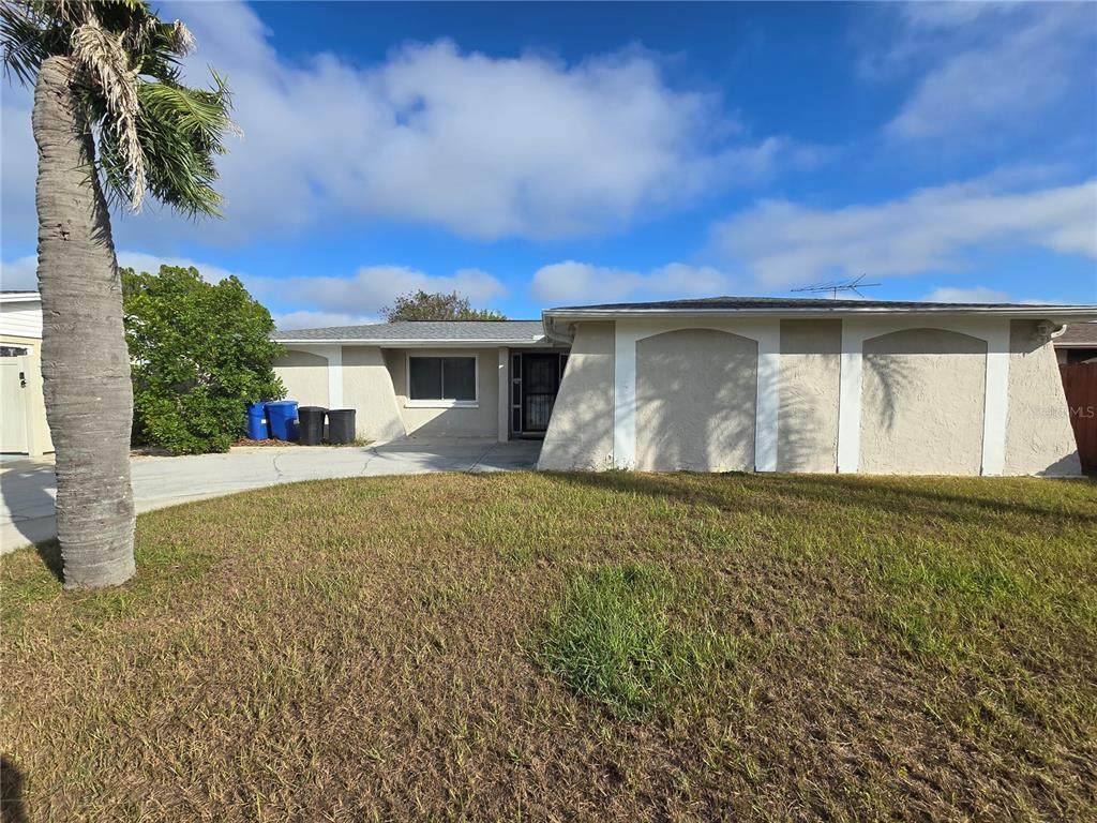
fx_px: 412
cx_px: 548
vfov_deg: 89.9
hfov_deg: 106.2
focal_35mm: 13
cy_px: 412
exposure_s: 1/2701
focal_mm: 2.2
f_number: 2.2
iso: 50
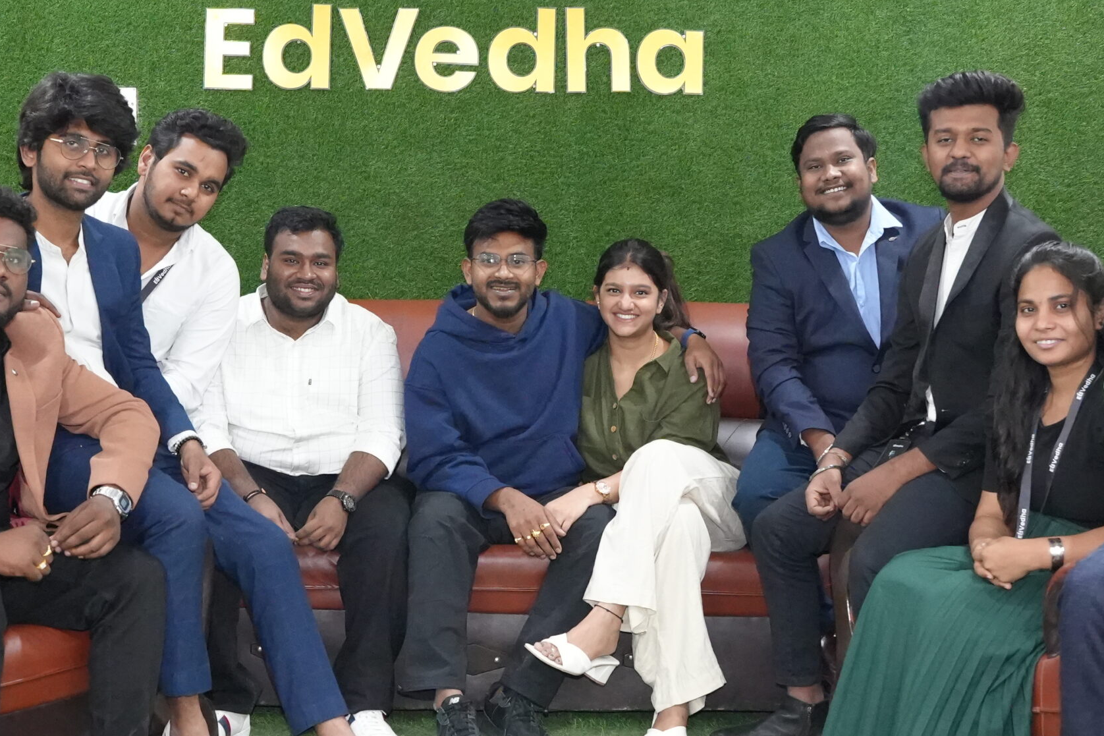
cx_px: 476
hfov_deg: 36.2
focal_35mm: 55
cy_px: 422
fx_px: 1686
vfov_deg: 24.6
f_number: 4
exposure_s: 1/160
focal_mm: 24
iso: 8000
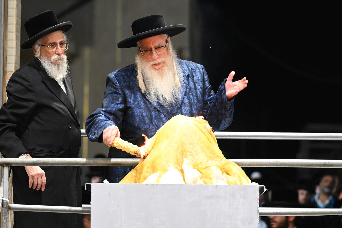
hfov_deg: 10.3
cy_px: 114
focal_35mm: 200
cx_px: 171
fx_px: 1900
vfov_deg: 6.9
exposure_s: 1/100
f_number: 5.6
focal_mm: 200
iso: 5000
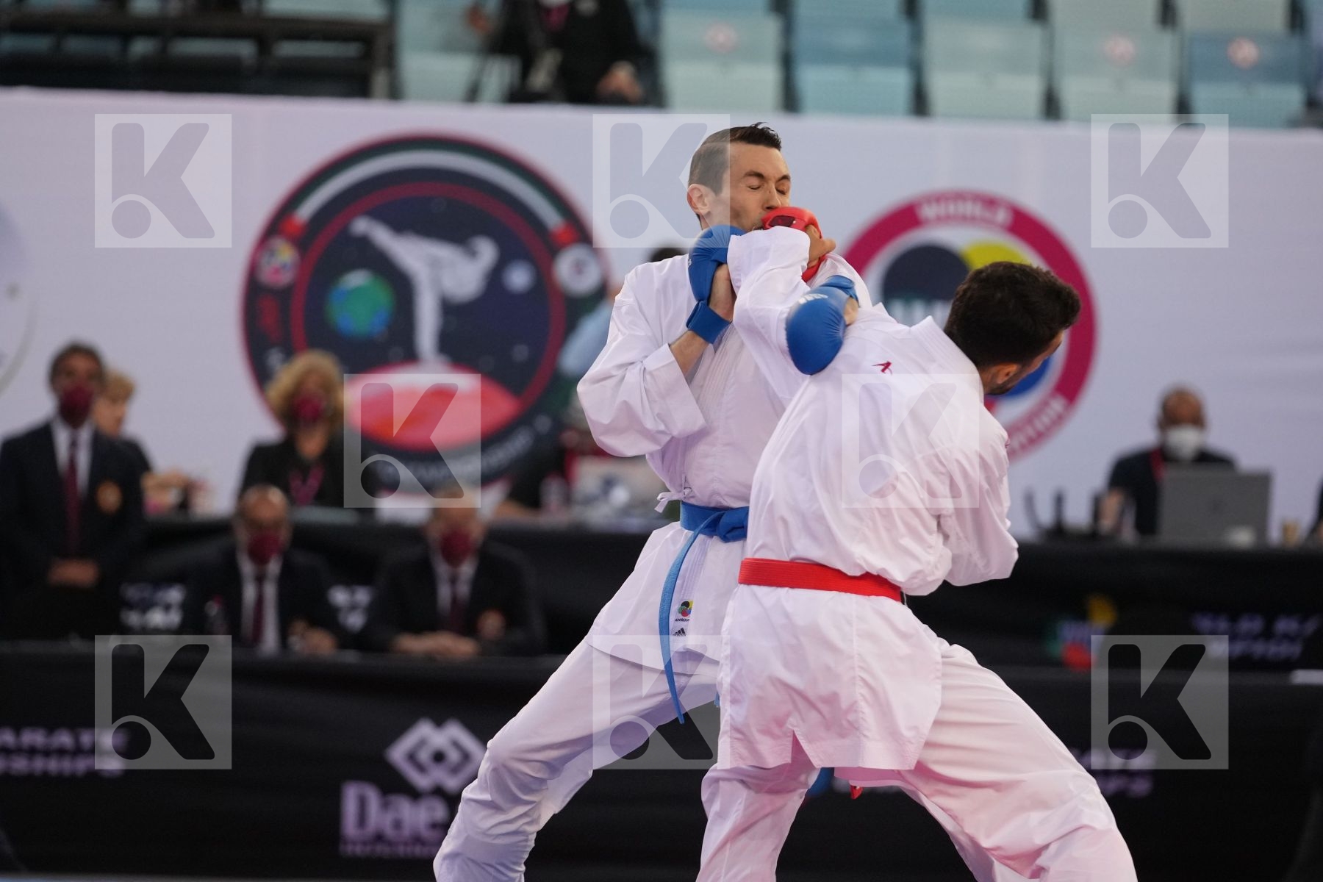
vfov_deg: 4.6
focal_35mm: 300
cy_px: 441
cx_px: 662
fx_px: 11024
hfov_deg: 6.9
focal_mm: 200
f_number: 2.8
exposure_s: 1/1000
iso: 2000
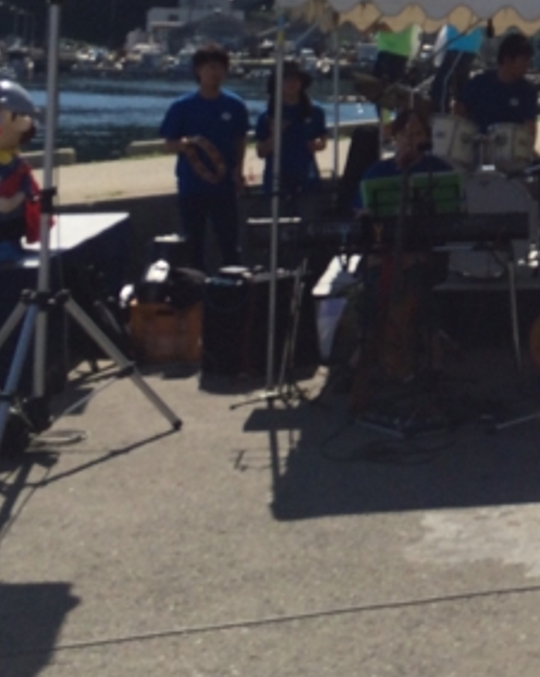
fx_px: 1600
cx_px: 681
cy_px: -26
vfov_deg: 22.8
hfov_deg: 18.0
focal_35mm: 80
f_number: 2.2
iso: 32
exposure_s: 1/3731
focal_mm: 4.15
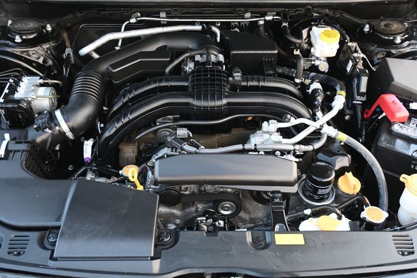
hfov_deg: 56.2
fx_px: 391
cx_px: 208
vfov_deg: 39.1
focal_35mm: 34
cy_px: 139
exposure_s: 1/125
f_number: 4
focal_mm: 22.5
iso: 900
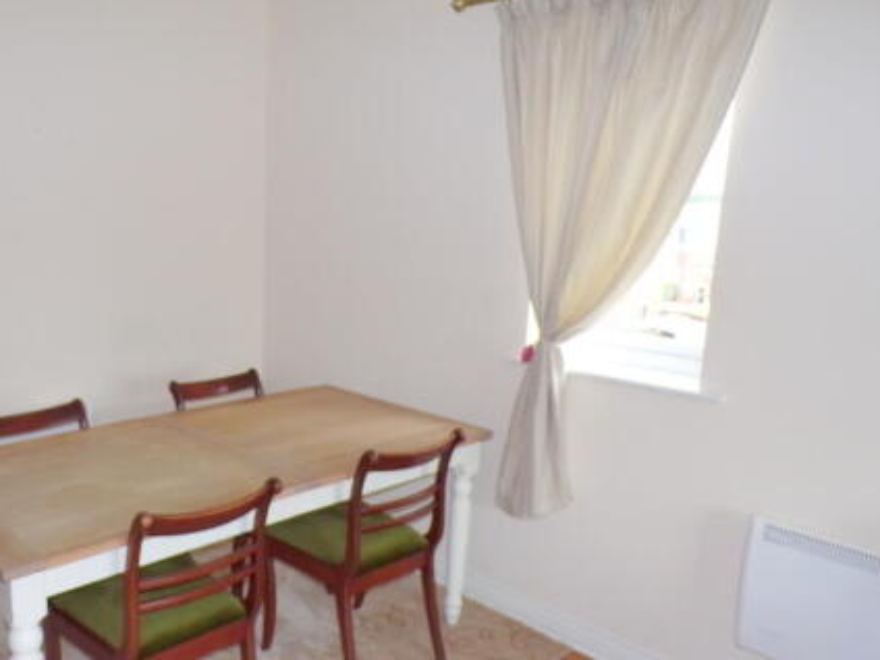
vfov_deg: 42.9
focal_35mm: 33
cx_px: 302
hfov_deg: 54.4
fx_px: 839
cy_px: 333
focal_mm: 4.3
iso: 200
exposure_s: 1/34
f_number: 3
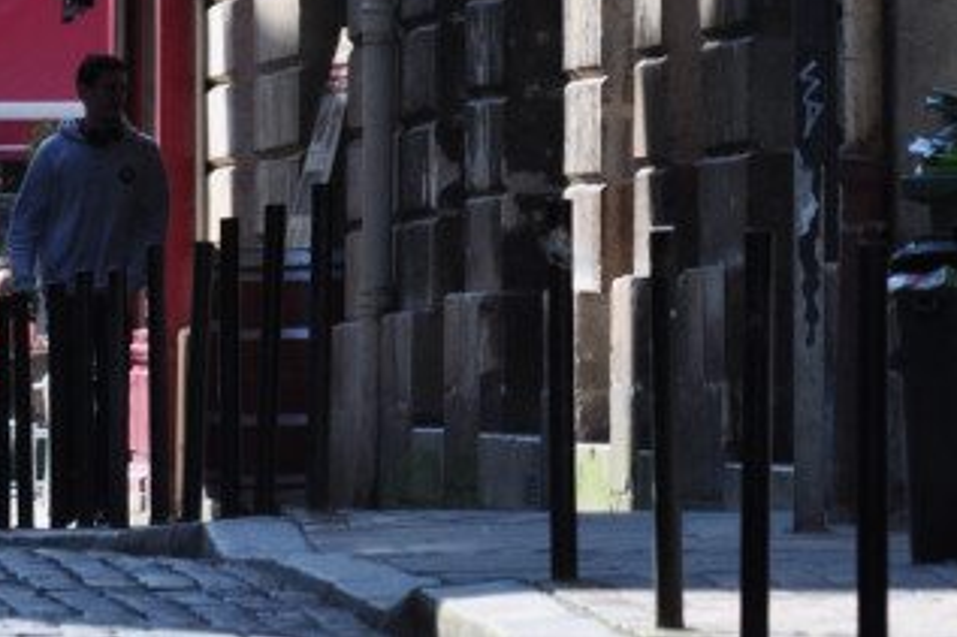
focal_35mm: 712
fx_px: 18917
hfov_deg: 2.9
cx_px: 572
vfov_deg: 1.9
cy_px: -115
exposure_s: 1/250
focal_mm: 200
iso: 360
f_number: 10
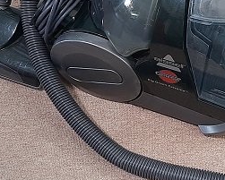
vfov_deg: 20.8
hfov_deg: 26.1
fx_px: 480
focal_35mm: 72
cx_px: 167
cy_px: 13
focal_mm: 3.93
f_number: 1.7
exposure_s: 1/25
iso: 250
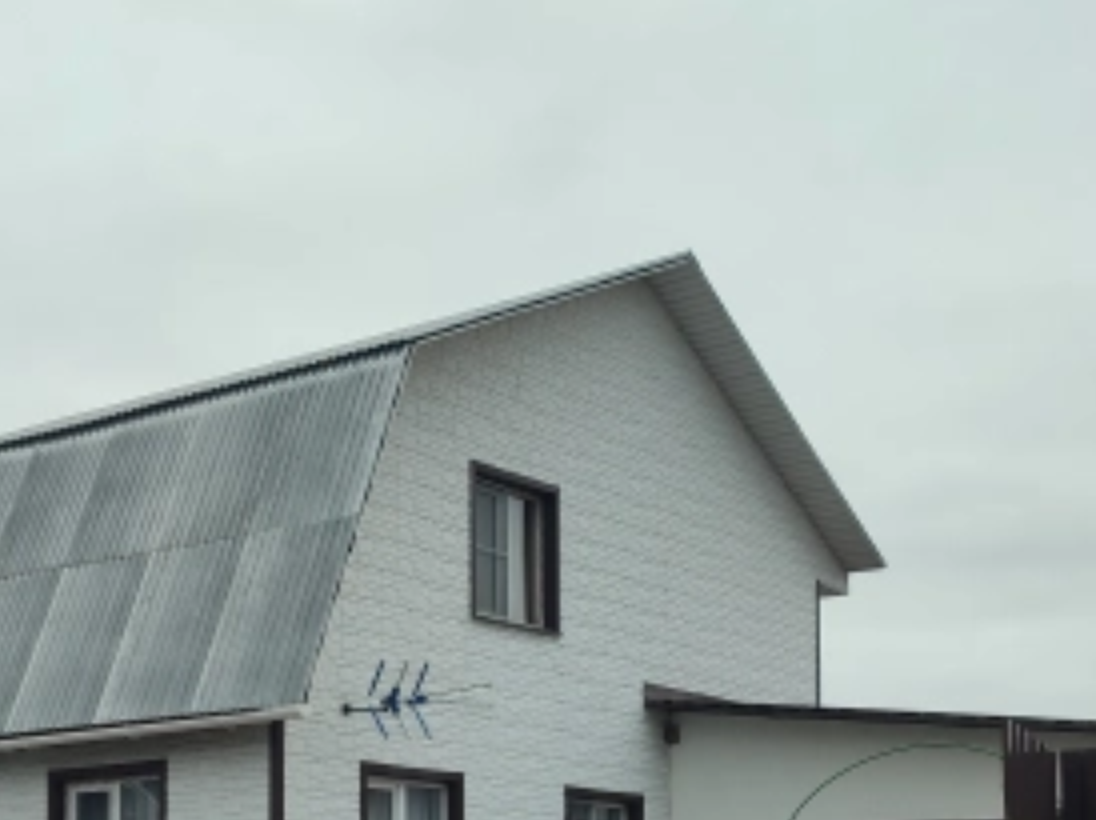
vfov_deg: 24.4
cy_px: 832
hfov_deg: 33.6
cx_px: 400
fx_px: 1803
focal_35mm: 57
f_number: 1.9
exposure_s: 1/100
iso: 89
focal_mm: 6.04
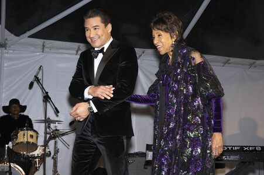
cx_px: 132
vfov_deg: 31.8
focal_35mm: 42
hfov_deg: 46.4
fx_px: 308
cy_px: 88
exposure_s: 1/200
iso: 800
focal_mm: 42
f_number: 5.6
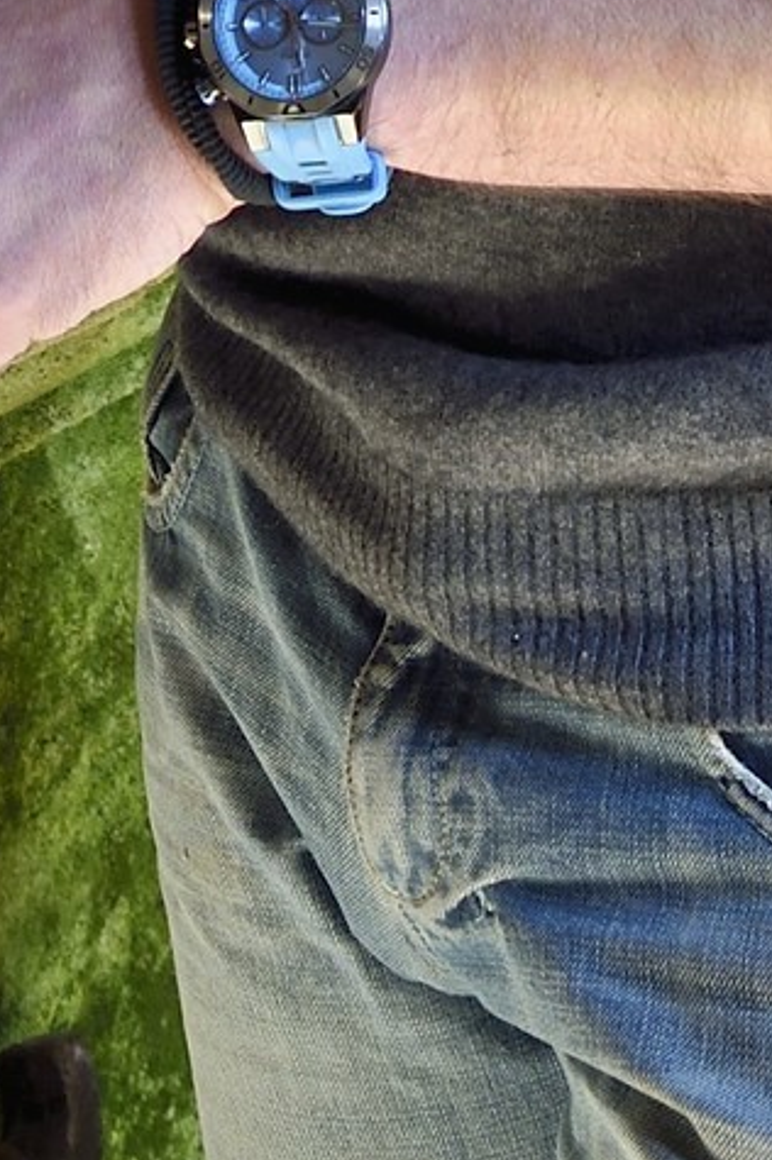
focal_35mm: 172
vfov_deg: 10.6
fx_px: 5540
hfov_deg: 7.9
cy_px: -1440
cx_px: 22
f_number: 6.3
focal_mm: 34
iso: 800
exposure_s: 1/50
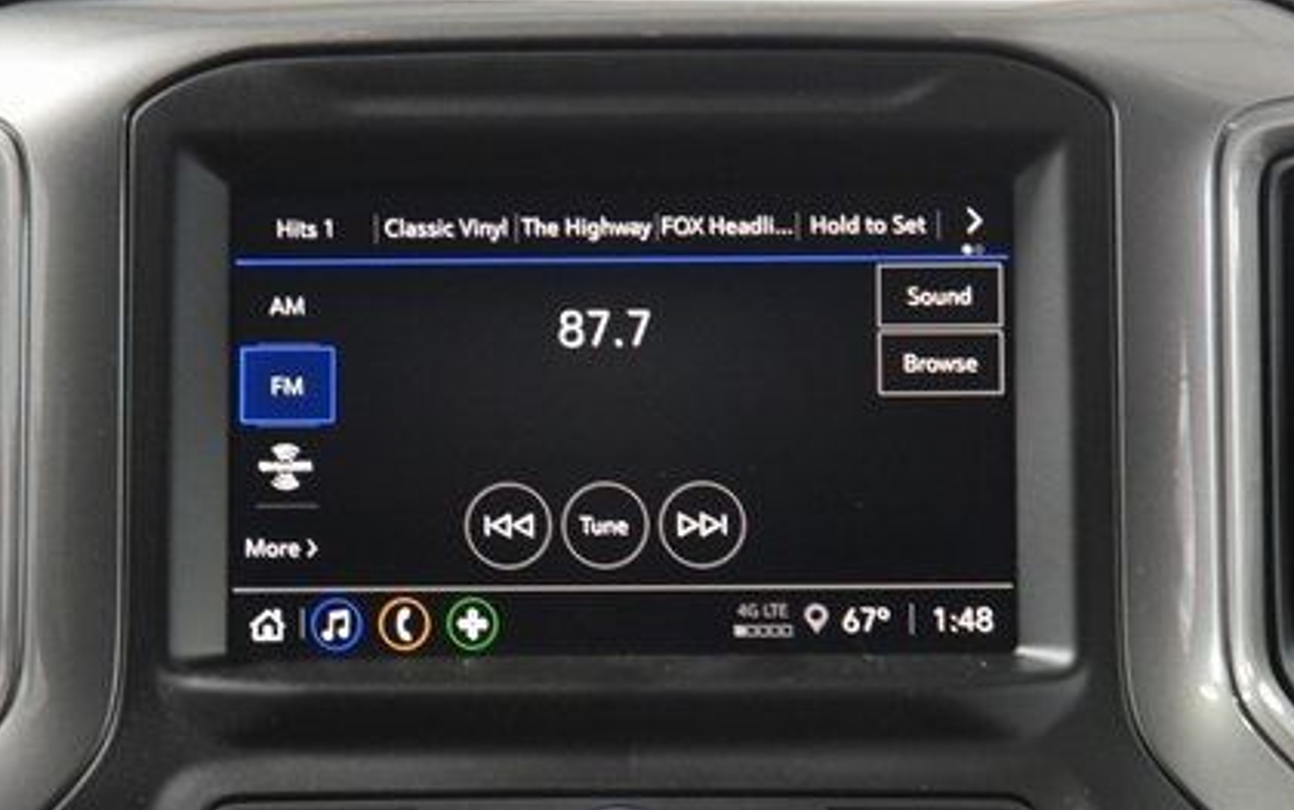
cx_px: 592
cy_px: 383
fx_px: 5751
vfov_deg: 8.1
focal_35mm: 163
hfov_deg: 12.8
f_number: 4.5
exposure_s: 1/25
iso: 3200
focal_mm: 70
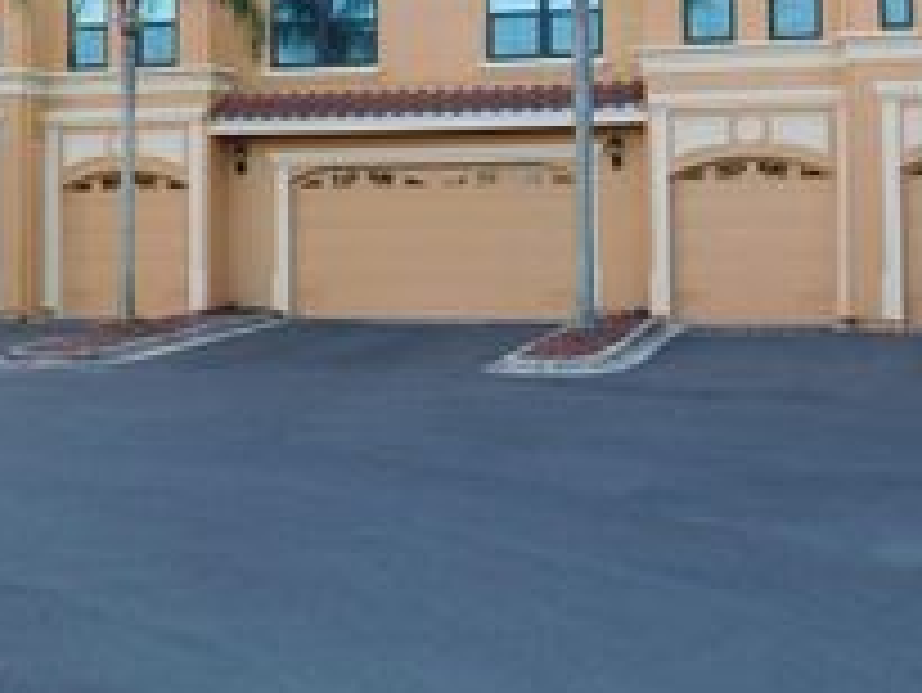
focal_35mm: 56
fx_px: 1492
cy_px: 137
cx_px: 468
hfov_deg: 34.3
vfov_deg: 25.7
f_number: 3
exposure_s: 1/200
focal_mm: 4
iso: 125
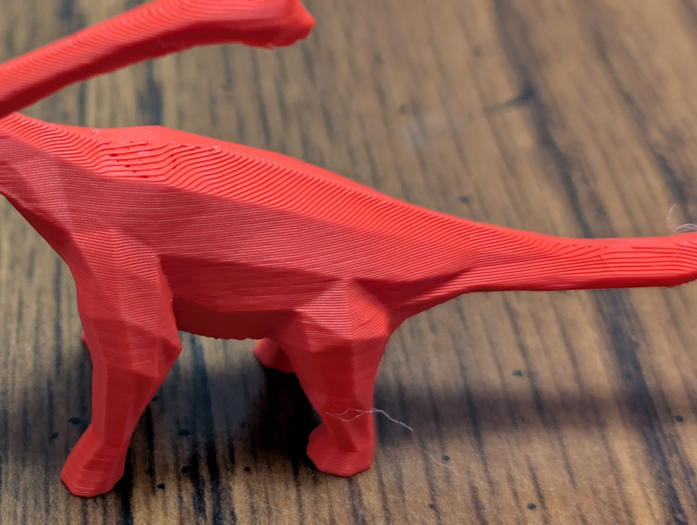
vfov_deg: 19.4
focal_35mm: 76
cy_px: 175
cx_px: -30
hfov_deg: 24.3
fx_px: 1532
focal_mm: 6.9
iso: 243
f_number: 1.68
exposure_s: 1/21.8
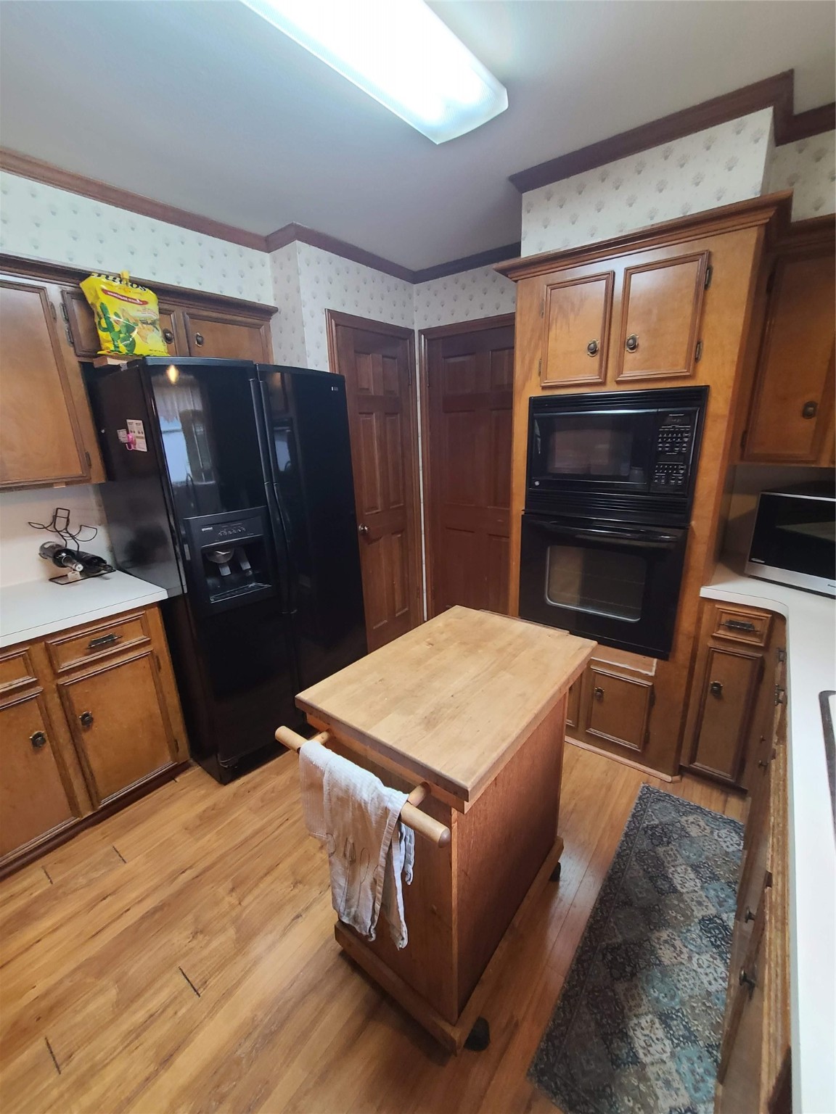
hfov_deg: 89.9
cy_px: 557
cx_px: 418
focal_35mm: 13
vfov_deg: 106.2
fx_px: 419
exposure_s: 1/40
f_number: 2.2
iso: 320
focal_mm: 2.2
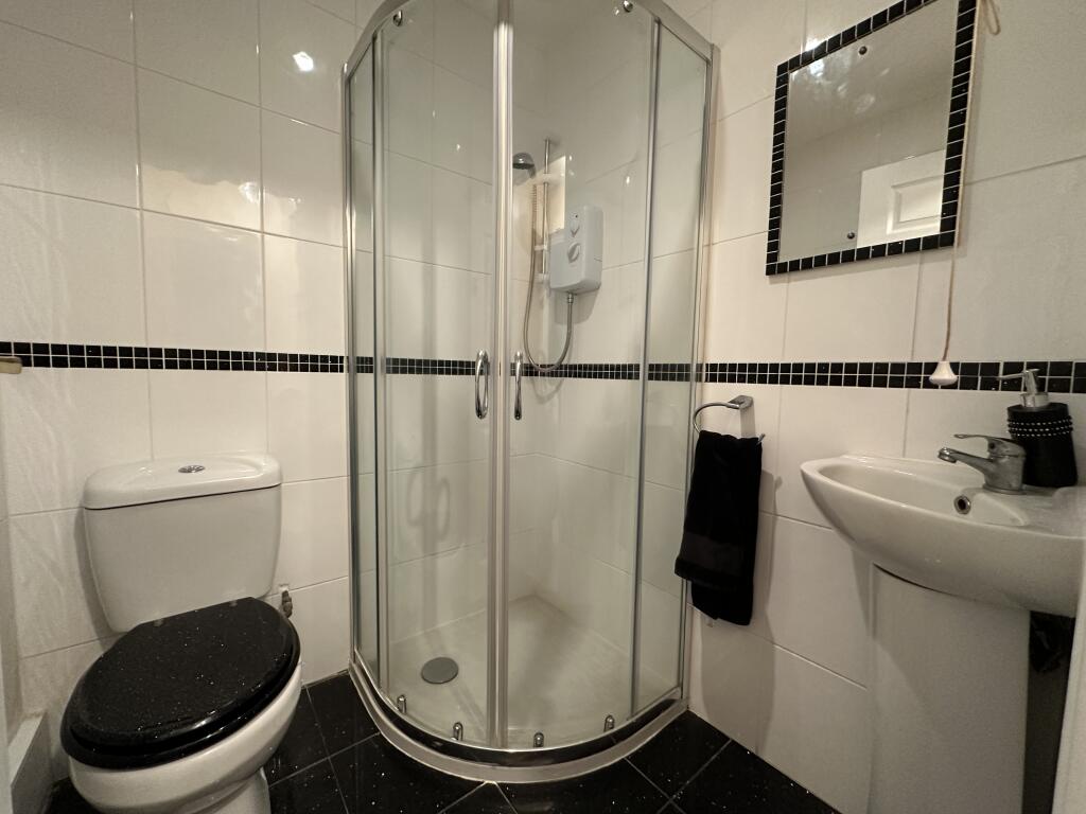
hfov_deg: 102.1
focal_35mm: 14
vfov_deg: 85.7
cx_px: 543
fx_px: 439
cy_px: 407
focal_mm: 2.22
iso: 400
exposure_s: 1/50
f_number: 2.2
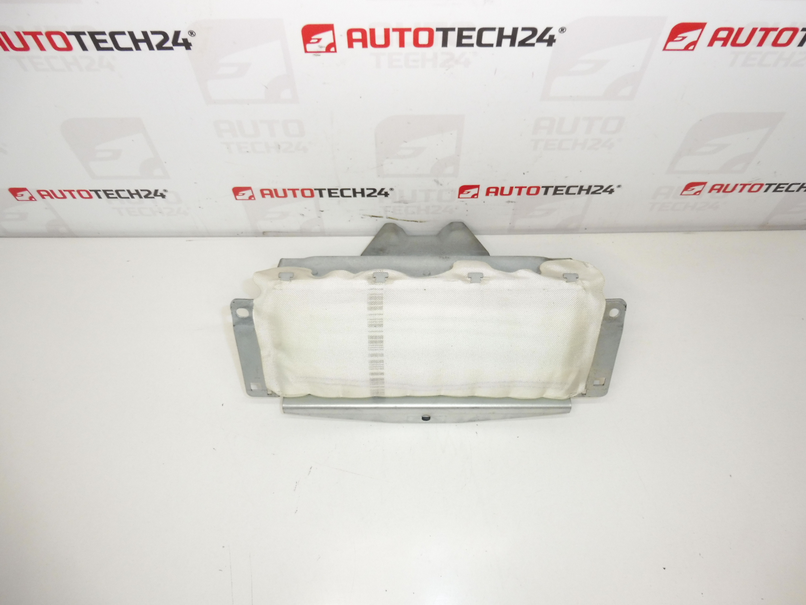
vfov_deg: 56.8
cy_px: 302
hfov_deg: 71.6
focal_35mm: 24
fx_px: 559
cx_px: 403
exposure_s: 1/125
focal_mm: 4.3
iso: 200
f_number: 3.5
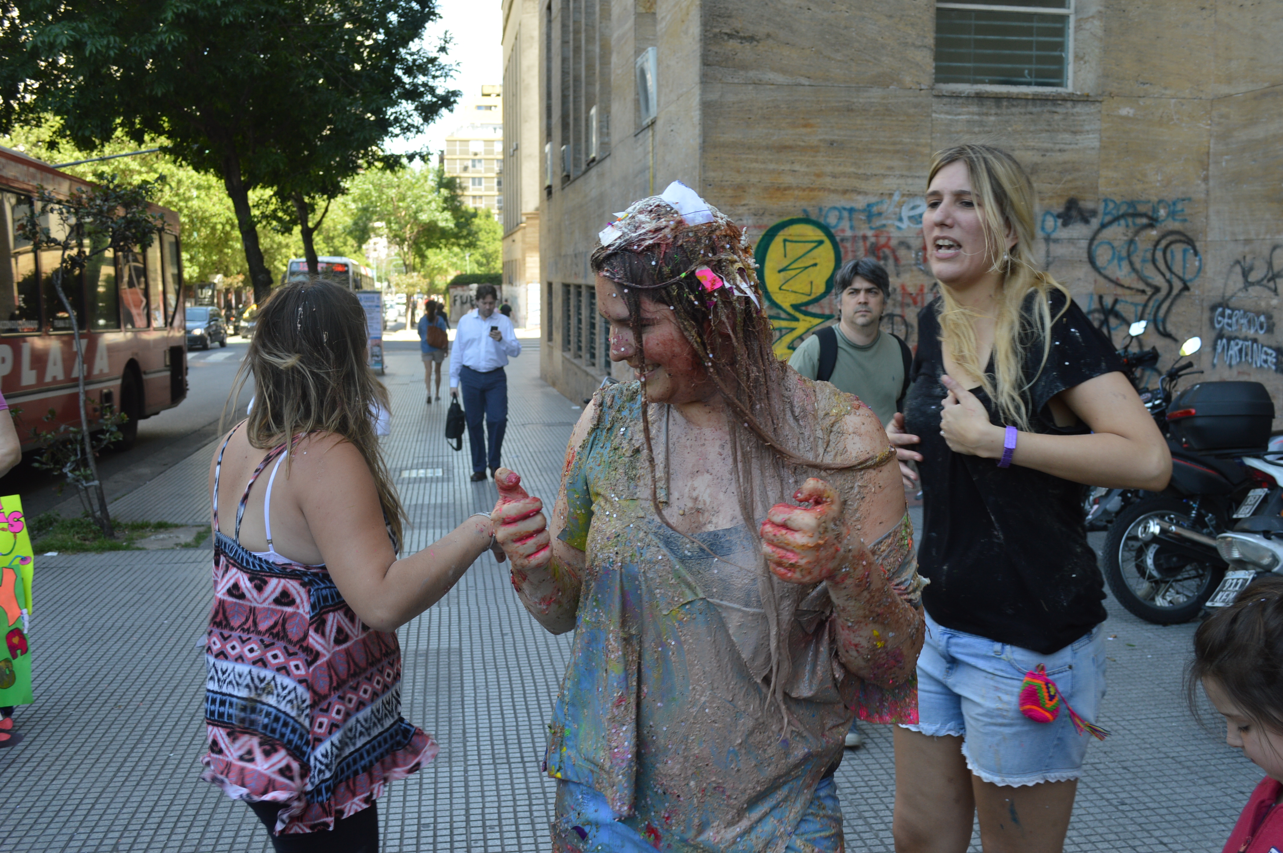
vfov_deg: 36.8
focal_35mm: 36
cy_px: 426
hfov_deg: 53.2
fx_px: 1282
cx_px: 642
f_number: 5.6
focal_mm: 24
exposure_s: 1/125
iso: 180
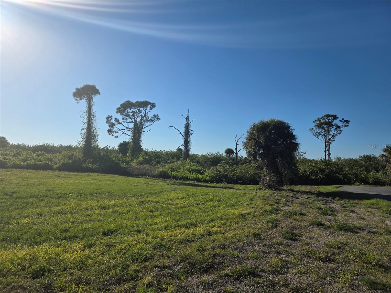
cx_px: 196
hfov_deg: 73.9
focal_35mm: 23
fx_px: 260
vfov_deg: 58.9
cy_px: 146
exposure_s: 1/7944
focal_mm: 6.3
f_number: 1.7
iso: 50
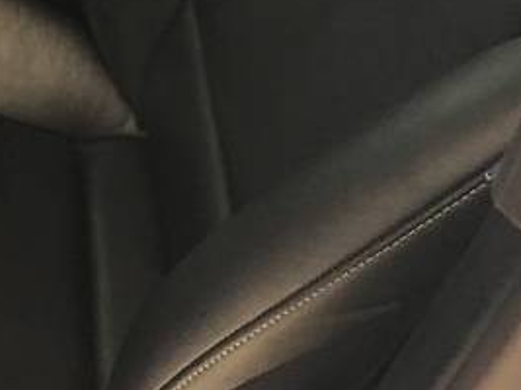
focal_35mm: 87
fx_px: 1309
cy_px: -115
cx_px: -168
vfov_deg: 16.1
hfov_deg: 20.5
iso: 200
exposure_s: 1/33
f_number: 2.2
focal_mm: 4.2
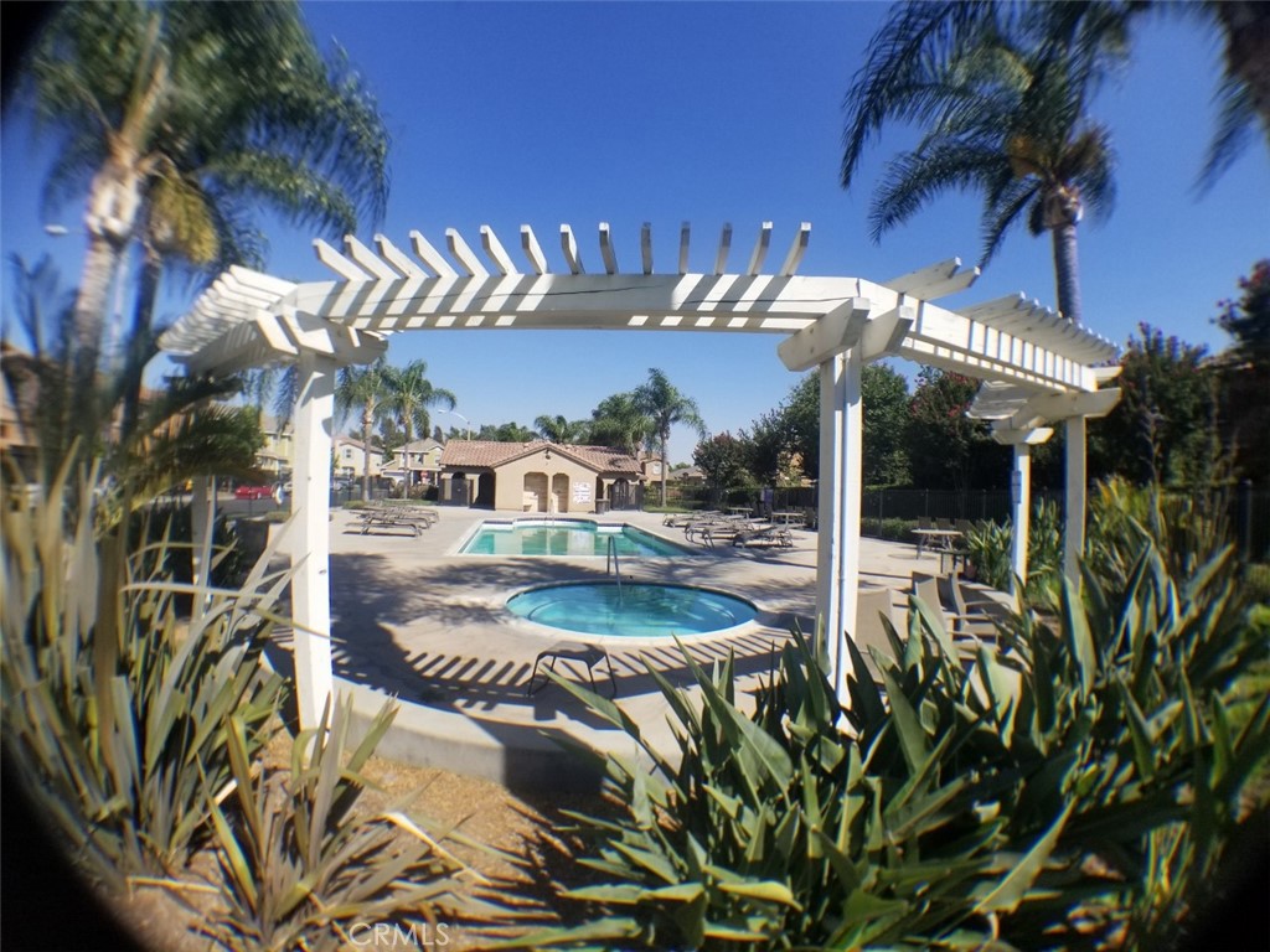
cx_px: 635
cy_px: 476
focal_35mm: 26
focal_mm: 4.25
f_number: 1.7
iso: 50
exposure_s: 1/1980
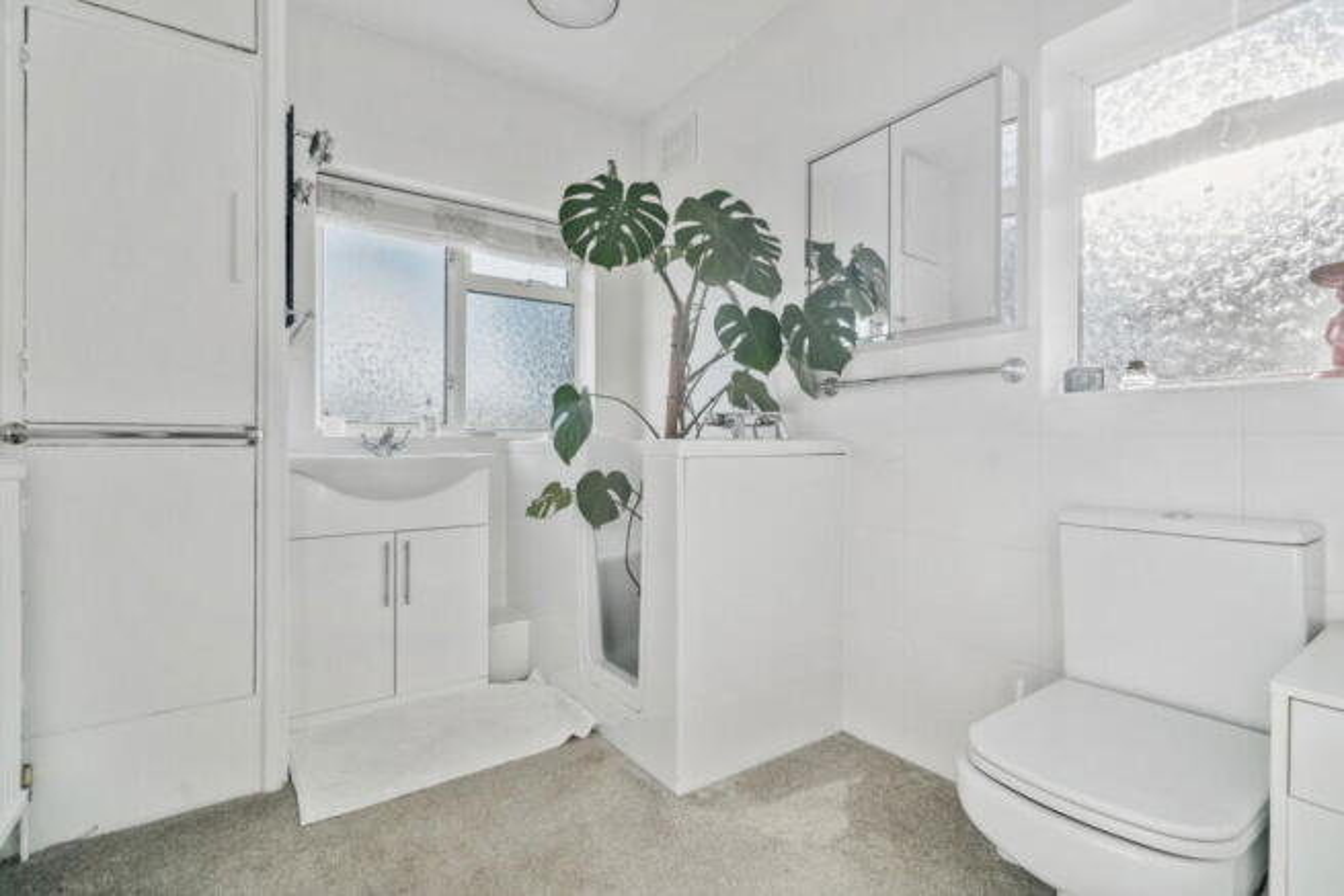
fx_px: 597
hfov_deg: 96.7
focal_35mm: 16
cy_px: 448
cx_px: 672
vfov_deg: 73.8
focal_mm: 16
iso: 1600
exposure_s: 1/1250
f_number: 6.3
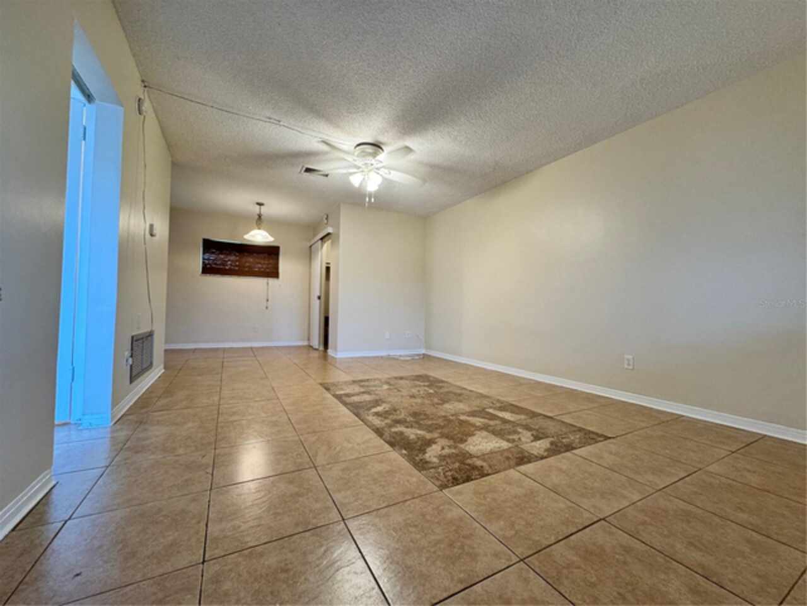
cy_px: 303
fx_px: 326
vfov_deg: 85.7
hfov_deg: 102.1
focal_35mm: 14
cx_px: 404
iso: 200
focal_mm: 2.22
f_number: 2.2
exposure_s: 1/60
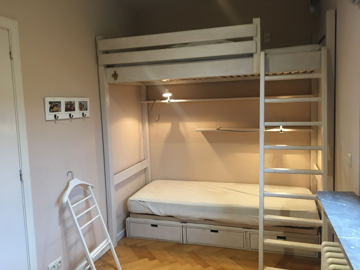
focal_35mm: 29
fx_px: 302
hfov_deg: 61.7
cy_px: 135
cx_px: 180
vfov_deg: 48.2
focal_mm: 4.15
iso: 80
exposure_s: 1/17
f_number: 2.2
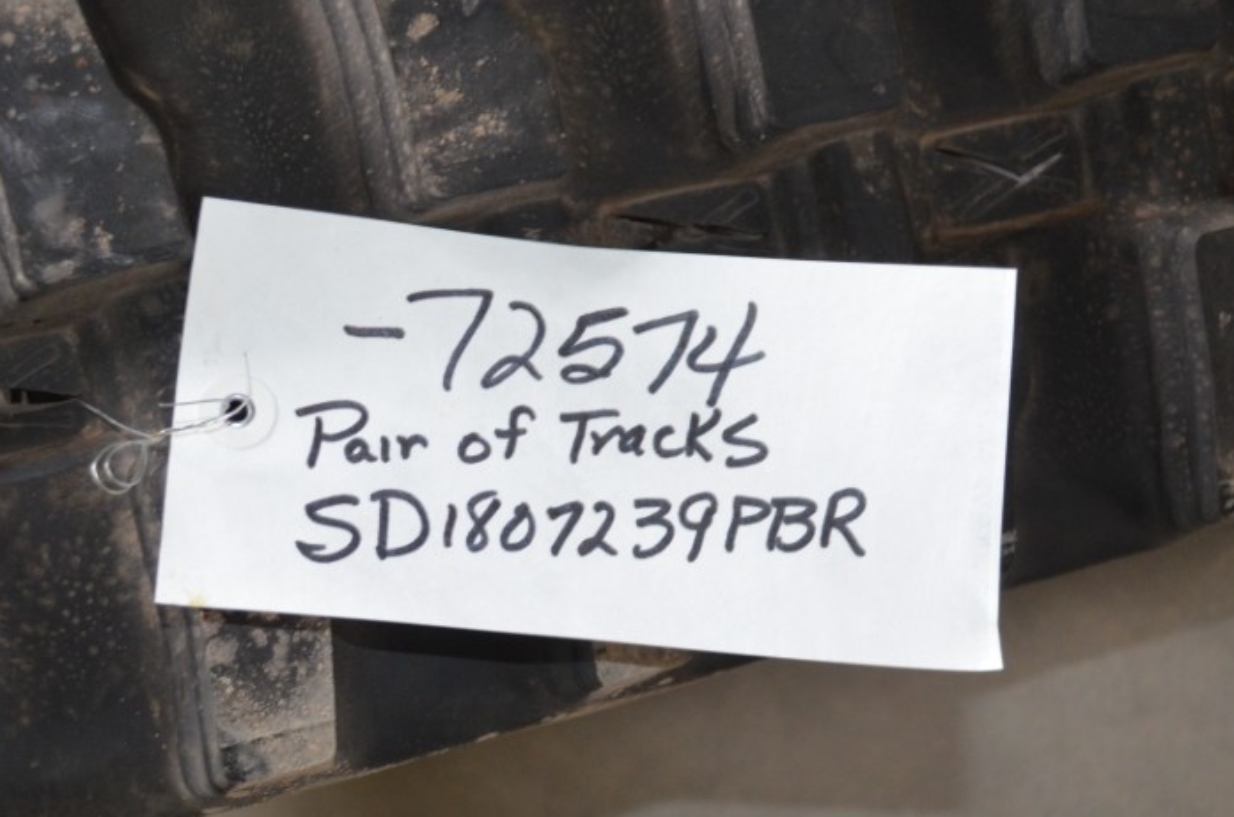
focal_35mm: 60
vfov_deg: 22.5
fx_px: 2052
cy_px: 487
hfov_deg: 33.4
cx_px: 528
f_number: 4
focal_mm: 24
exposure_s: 1/60
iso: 900
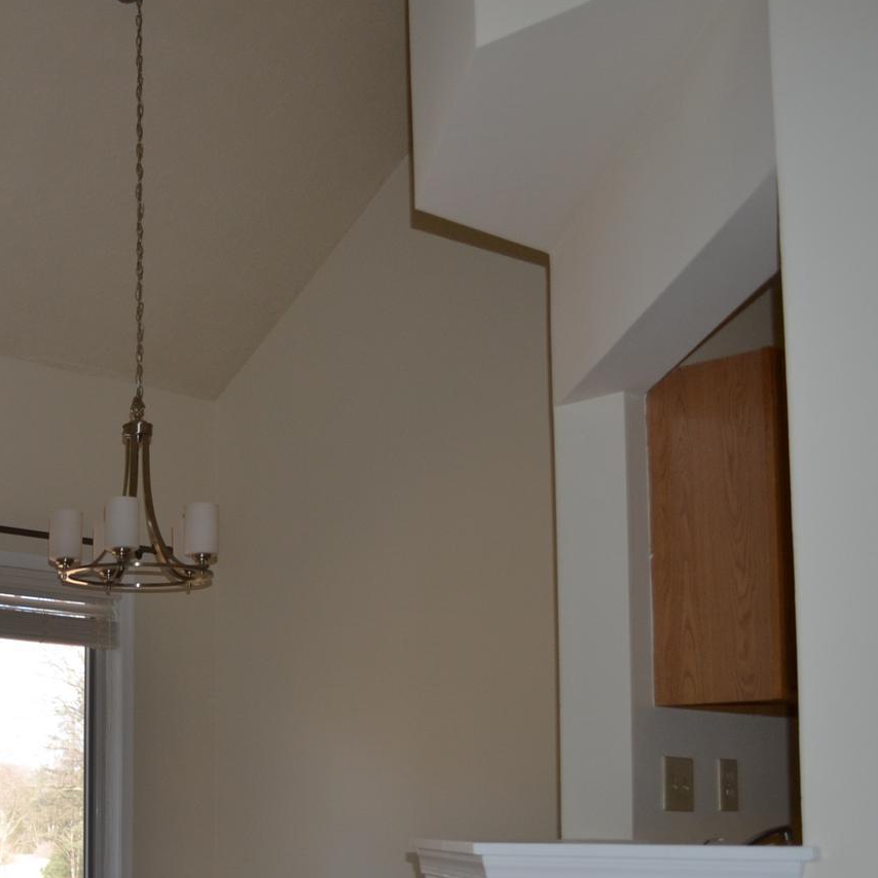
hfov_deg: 28.0
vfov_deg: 30.4
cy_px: 694
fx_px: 1578
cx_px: -118
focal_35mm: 55
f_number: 4
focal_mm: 18
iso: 180
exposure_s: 1/125
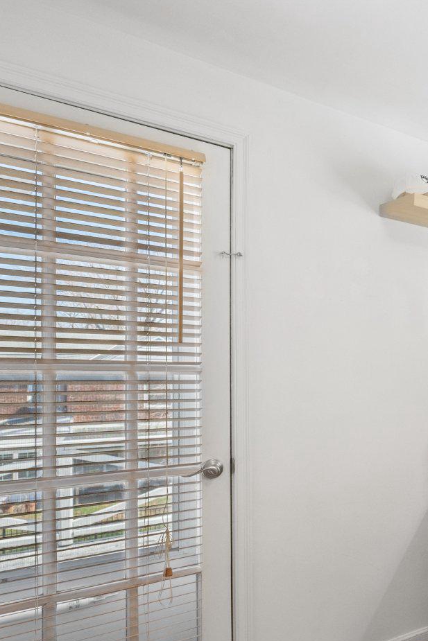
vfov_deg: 59.7
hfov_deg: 34.0
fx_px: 553
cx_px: 516
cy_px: 390
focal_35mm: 31
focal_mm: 14
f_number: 7.1
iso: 500
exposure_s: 1/60
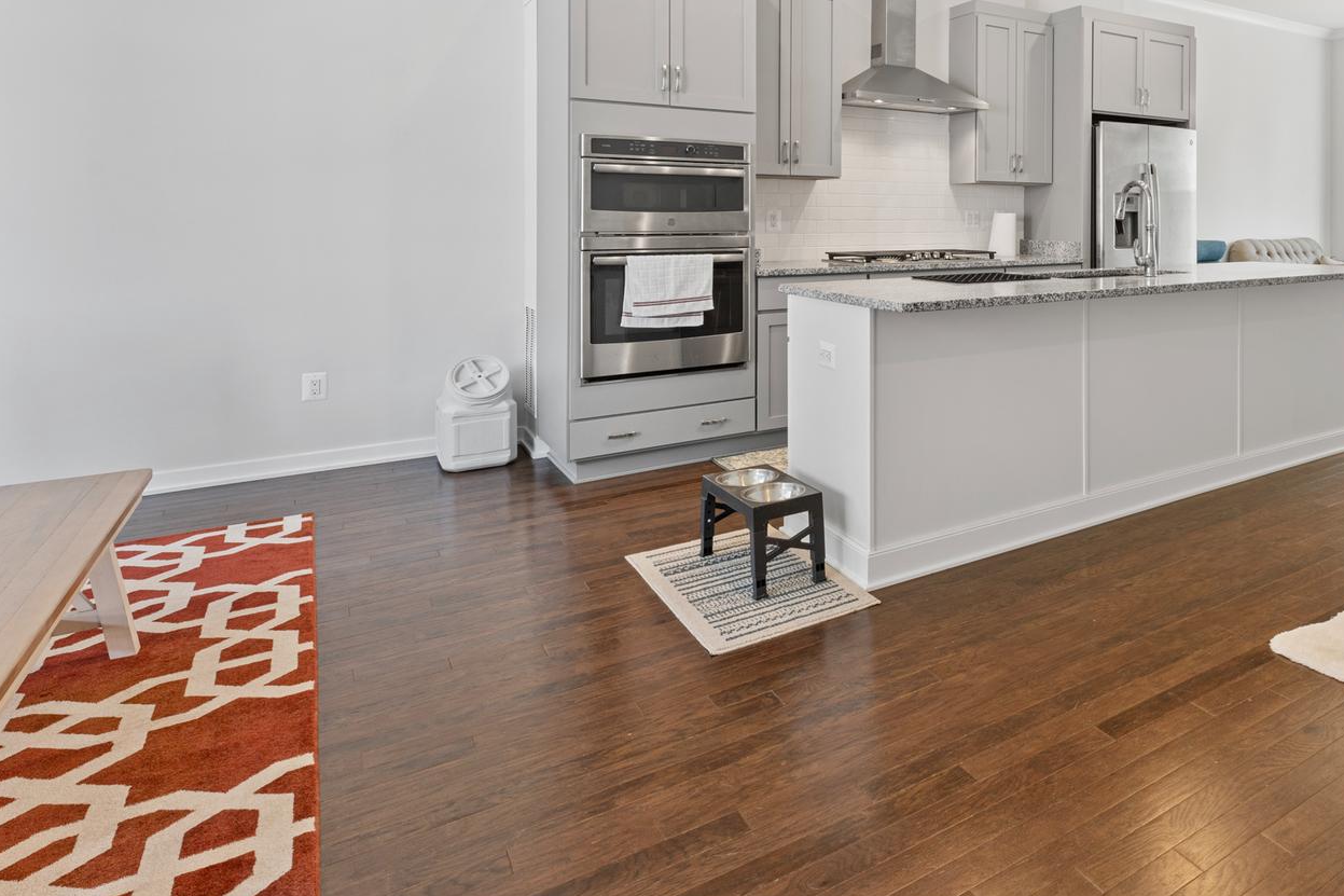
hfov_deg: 70.8
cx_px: 1014
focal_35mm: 23
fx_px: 858
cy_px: 261
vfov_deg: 53.4
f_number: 11
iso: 320
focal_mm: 14
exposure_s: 1/2.5
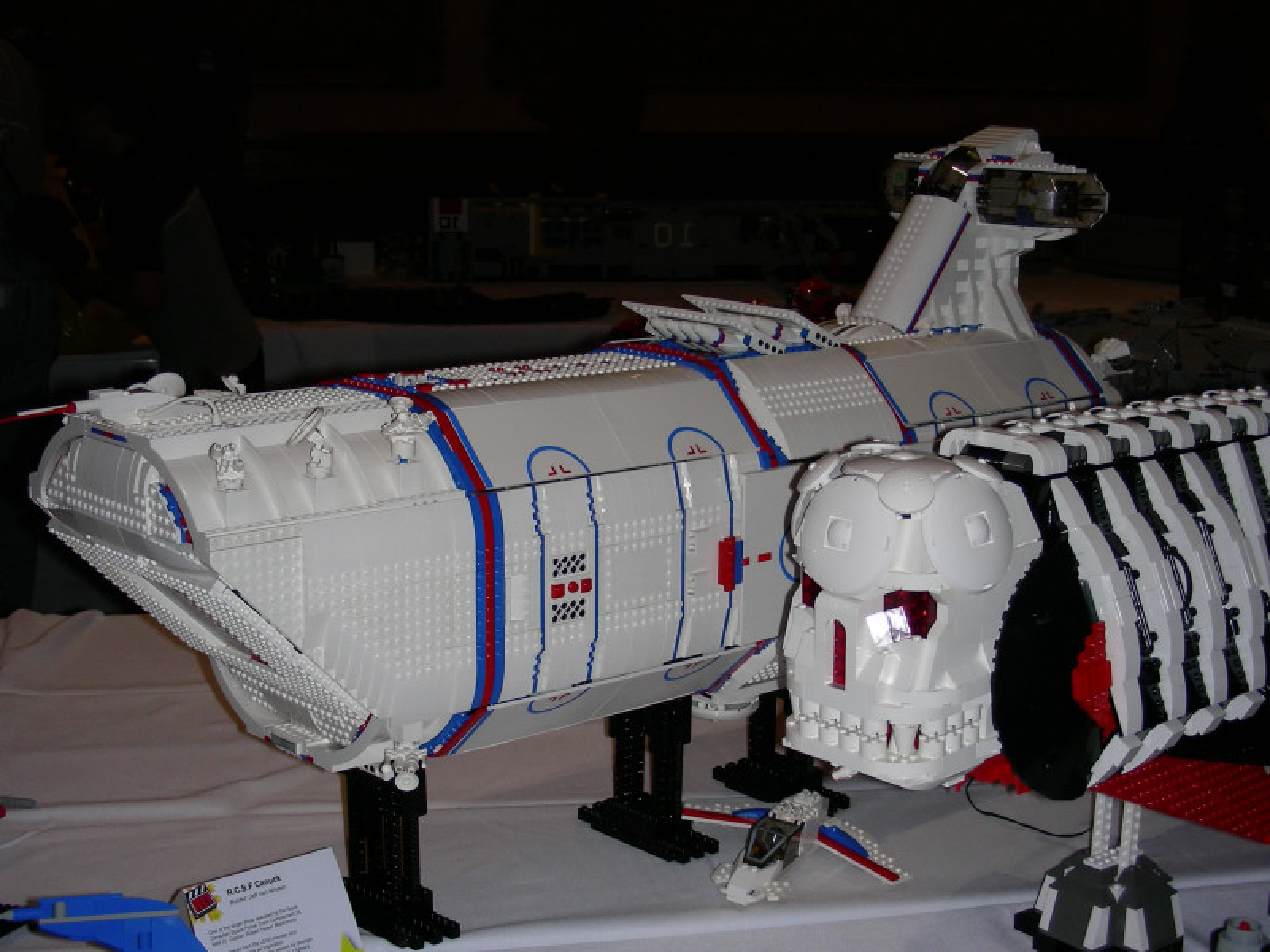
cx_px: 635
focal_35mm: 53
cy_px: 476
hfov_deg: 36.2
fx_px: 1944
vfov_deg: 27.5
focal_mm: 8.8
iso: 50
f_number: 3.5
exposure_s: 1/60.1
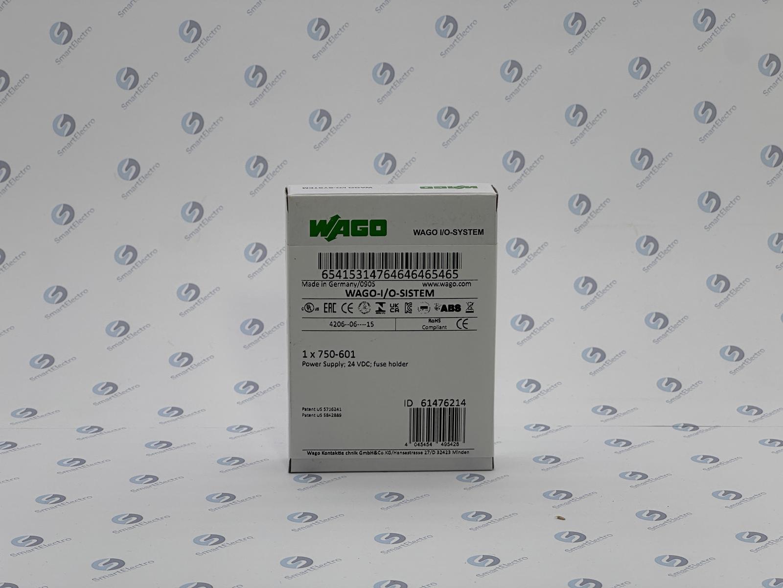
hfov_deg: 25.3
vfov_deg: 19.1
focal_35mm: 77
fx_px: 1742
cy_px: 294
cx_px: 392
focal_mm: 9
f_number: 2.8
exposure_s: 1/247
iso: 32
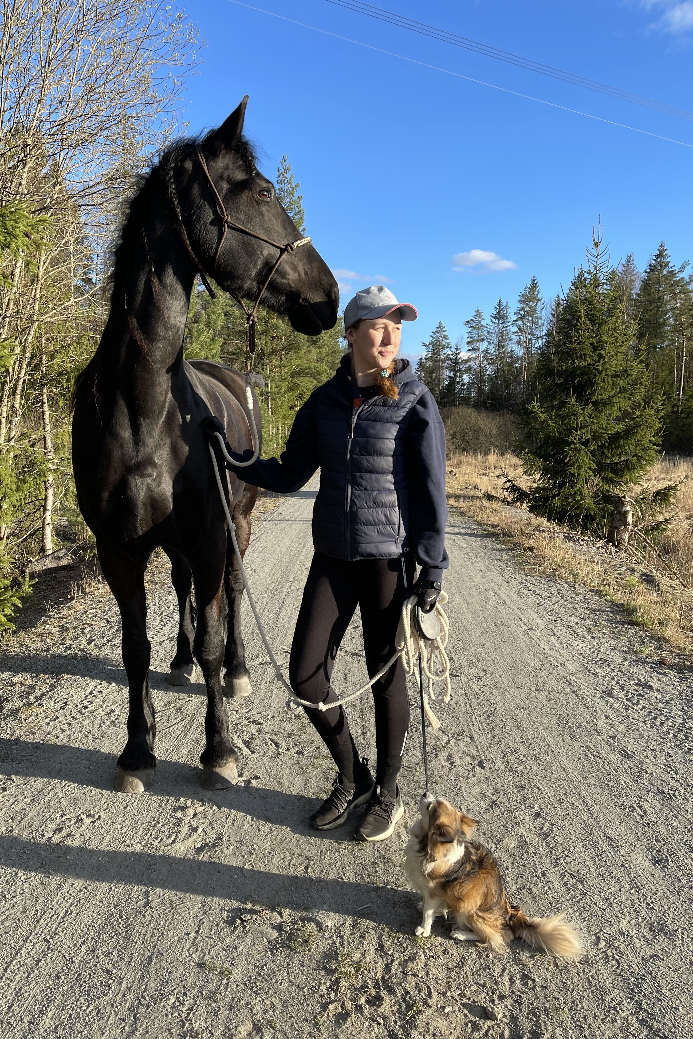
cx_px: 314
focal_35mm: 28
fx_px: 808
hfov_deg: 46.3
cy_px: 529
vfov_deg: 65.5
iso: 32
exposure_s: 1/1140
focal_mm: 5.1
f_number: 1.6
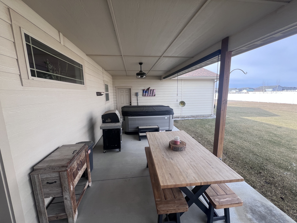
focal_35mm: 13
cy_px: 112
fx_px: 112
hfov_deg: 106.2
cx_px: 148
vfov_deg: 89.9
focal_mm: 1.57
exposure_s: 1/267
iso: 32
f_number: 1.8
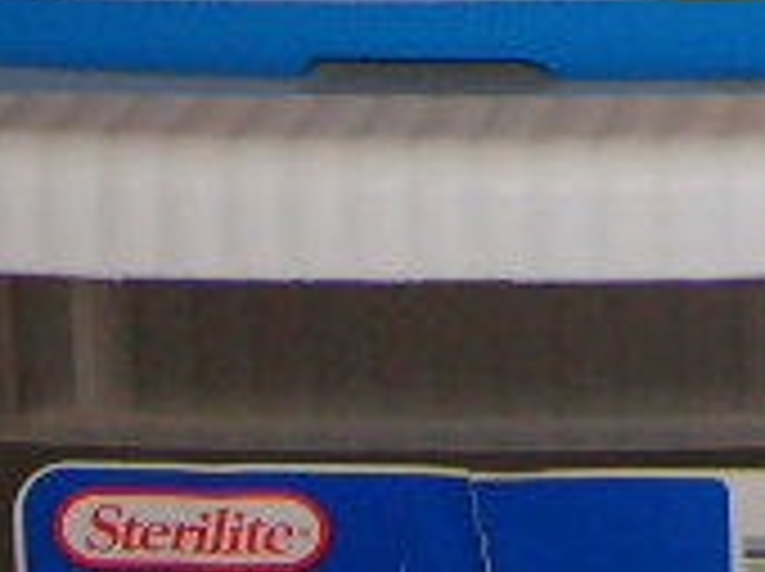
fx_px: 4656
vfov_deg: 6.5
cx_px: 1328
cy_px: -1081
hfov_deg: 9.0
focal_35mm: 211
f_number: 2.8
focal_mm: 5.8
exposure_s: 1/45
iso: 100
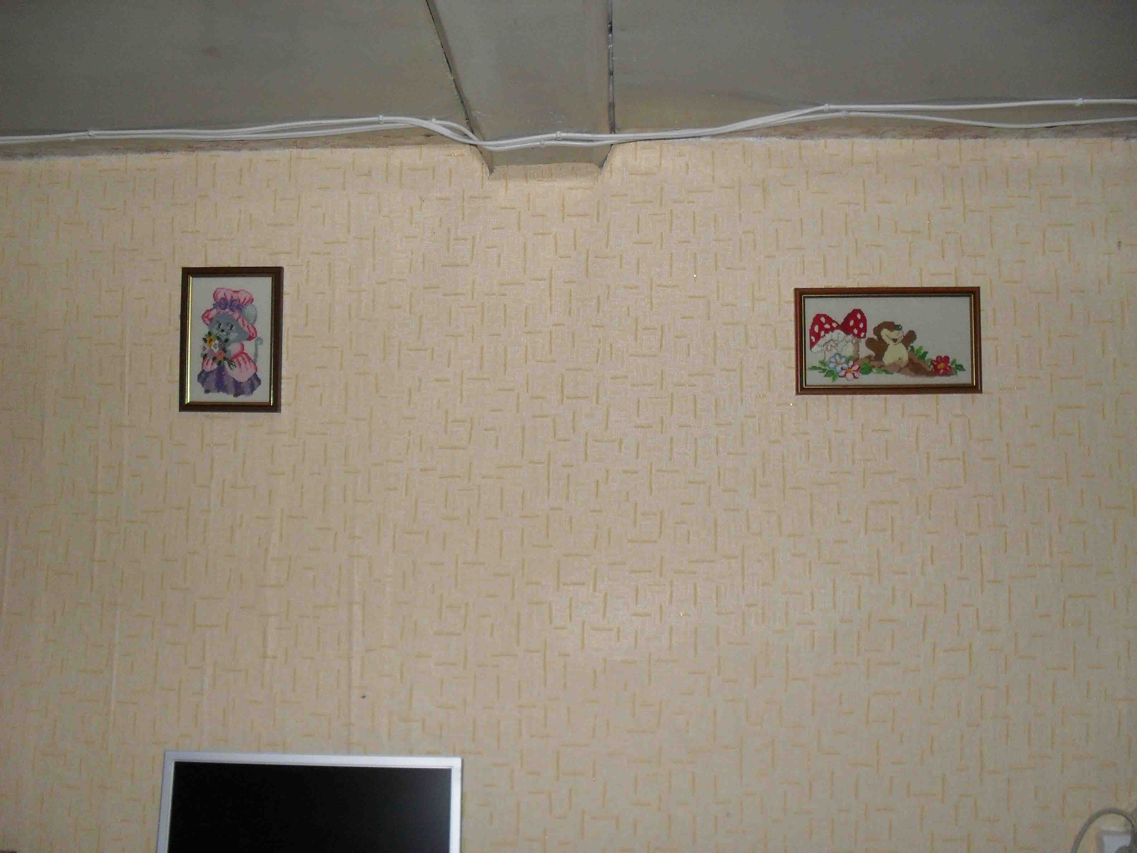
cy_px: 426
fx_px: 1150
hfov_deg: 52.6
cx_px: 568
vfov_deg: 40.7
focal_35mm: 35
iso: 200
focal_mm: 6.3
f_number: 3.2
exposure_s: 1/45
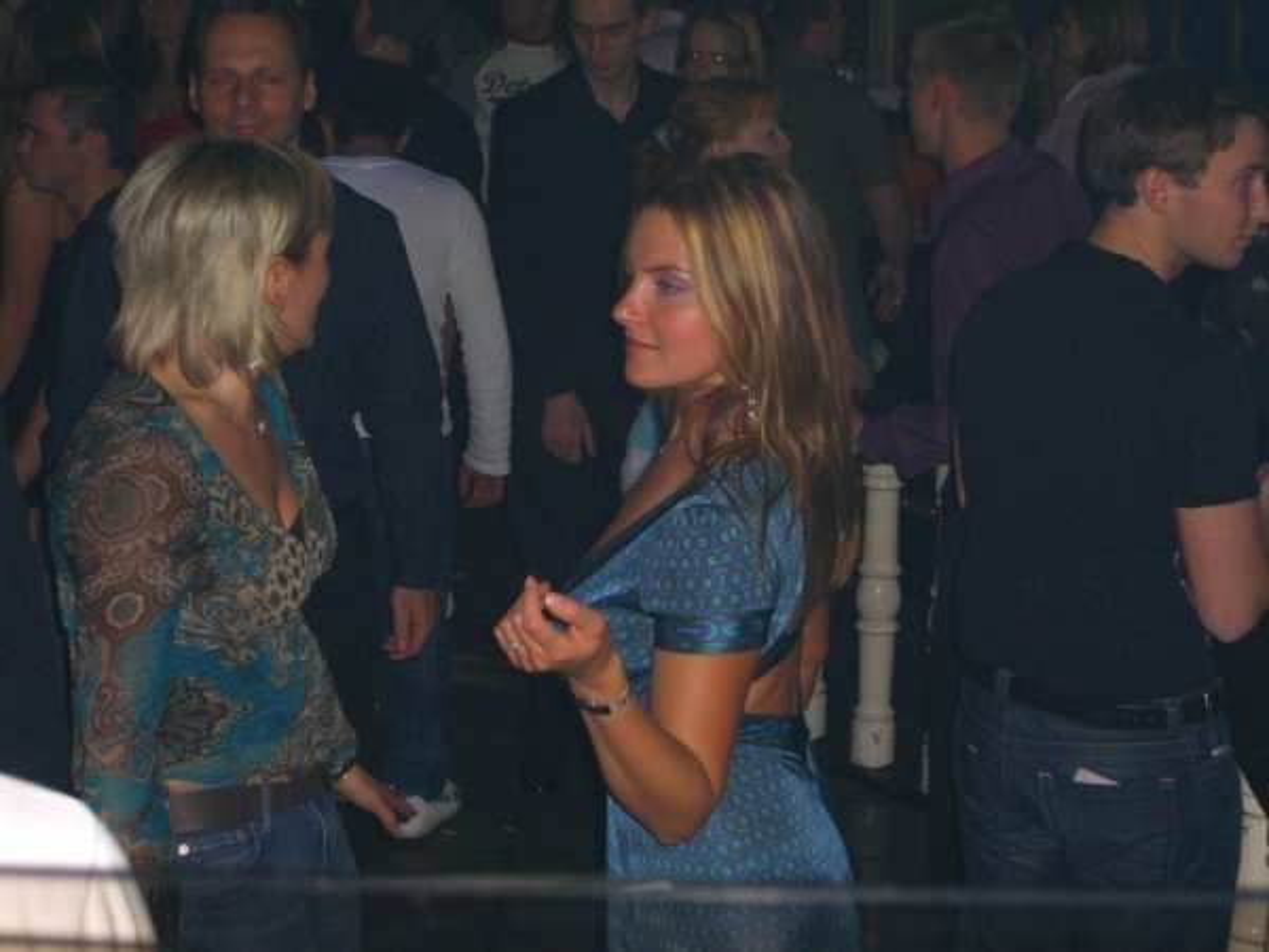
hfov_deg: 28.6
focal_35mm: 68
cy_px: 476
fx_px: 2493
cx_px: 634
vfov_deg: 21.6
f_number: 4
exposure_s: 1/60
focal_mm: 14.2
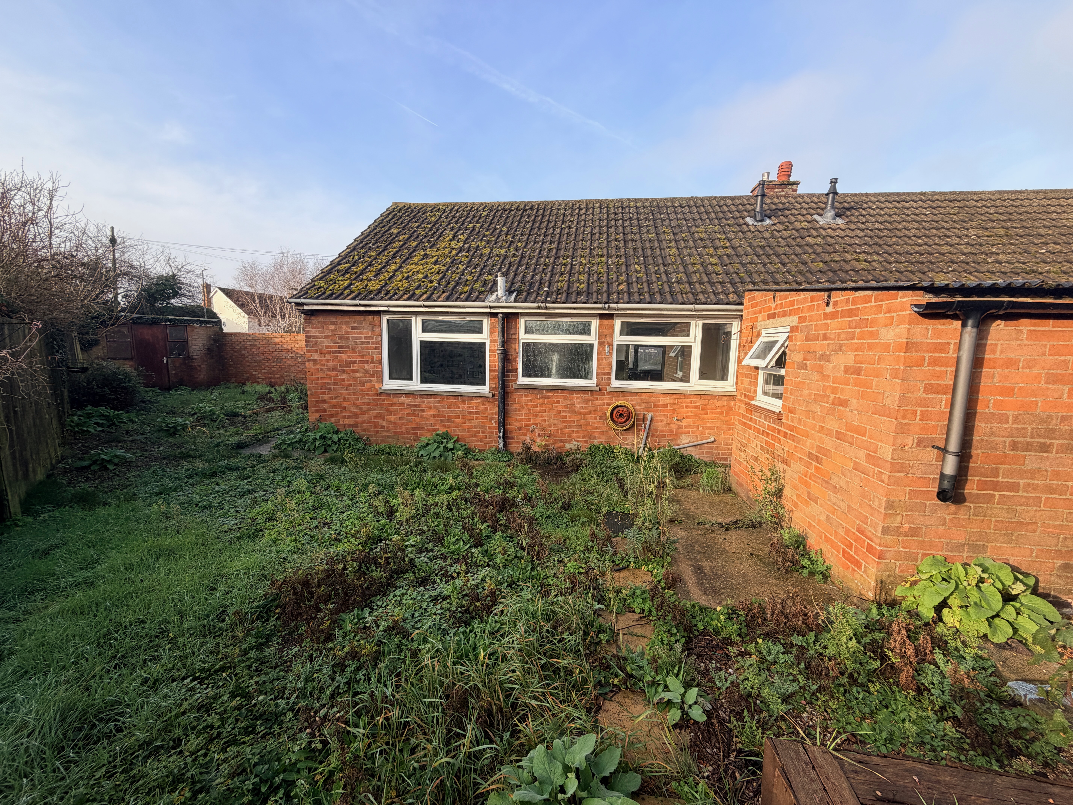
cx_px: 536
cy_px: 402
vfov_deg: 85.7
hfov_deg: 102.1
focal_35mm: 14
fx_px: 434
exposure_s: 1/502
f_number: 2.2
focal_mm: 2.22
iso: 50
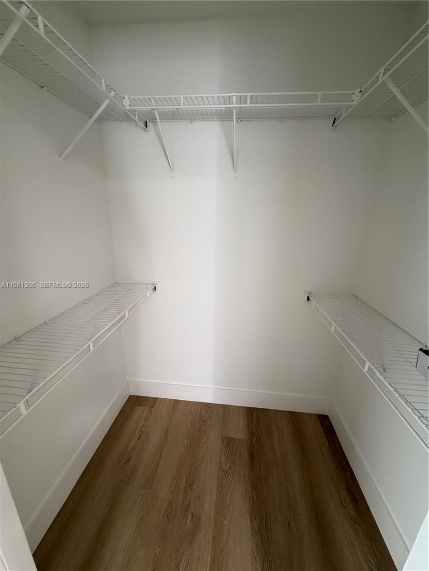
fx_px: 231
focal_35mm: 14
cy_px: 286
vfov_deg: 102.1
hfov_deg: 85.7
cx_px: 214
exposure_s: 1/60
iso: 200
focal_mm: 2.22
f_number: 2.2
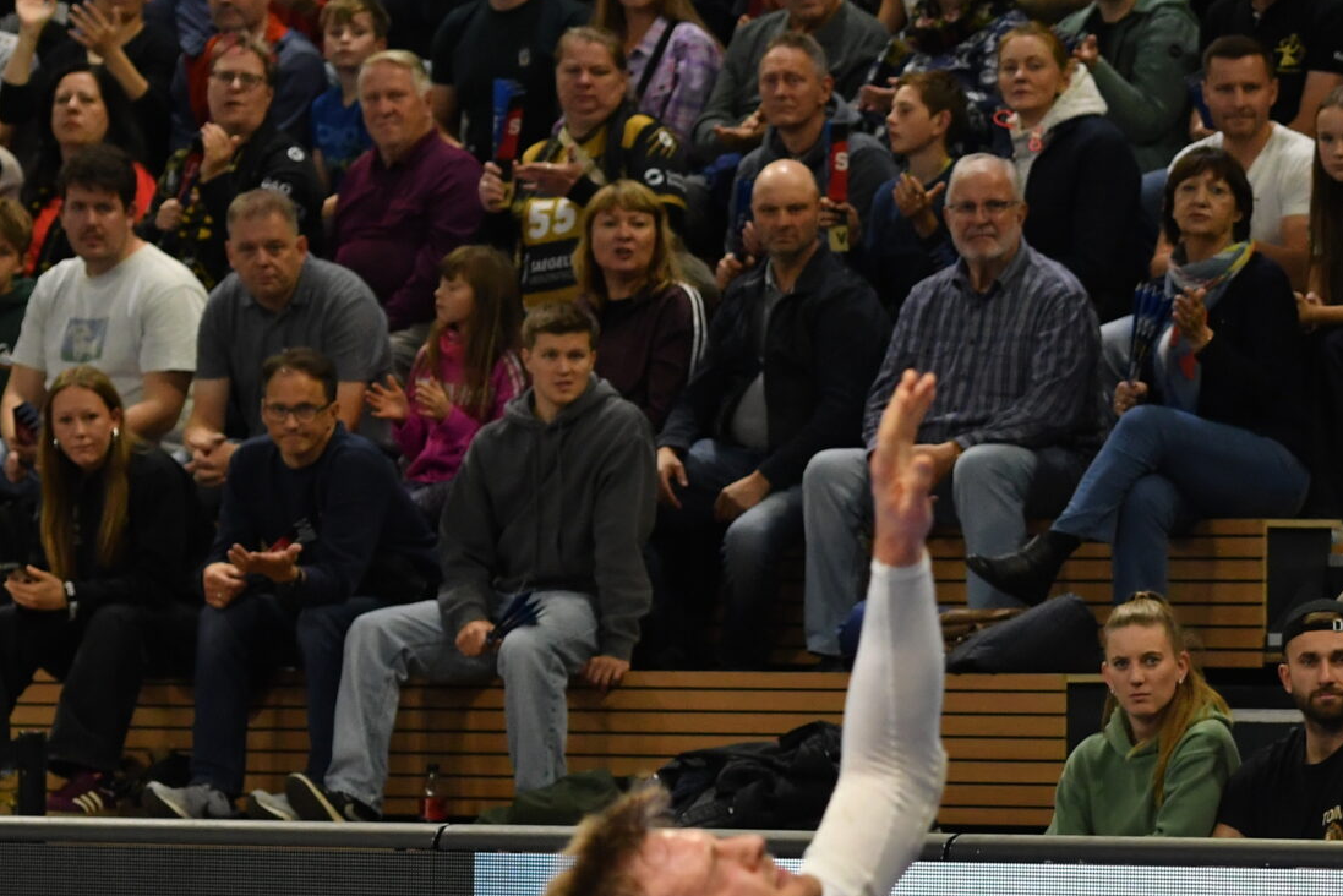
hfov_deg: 6.8
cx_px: 1448
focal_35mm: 301
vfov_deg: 4.6
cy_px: 941
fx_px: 11231
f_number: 4
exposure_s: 1/1000
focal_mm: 86
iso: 1600
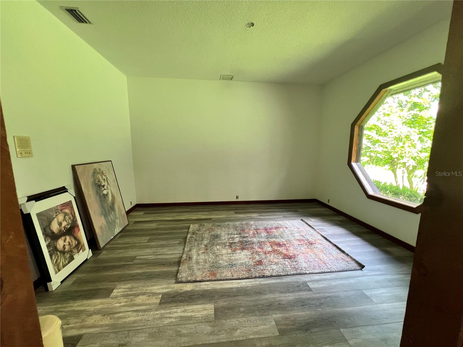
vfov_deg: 89.9
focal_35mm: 13
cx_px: 232
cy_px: 174
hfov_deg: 106.2
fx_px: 174
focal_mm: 1.57
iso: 250
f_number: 1.8
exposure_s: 1/60
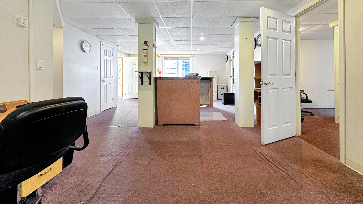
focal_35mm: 16
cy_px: 77
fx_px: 154
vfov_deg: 66.1
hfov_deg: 99.3
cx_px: 190
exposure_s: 1/120
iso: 200
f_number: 2.2
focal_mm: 2.22
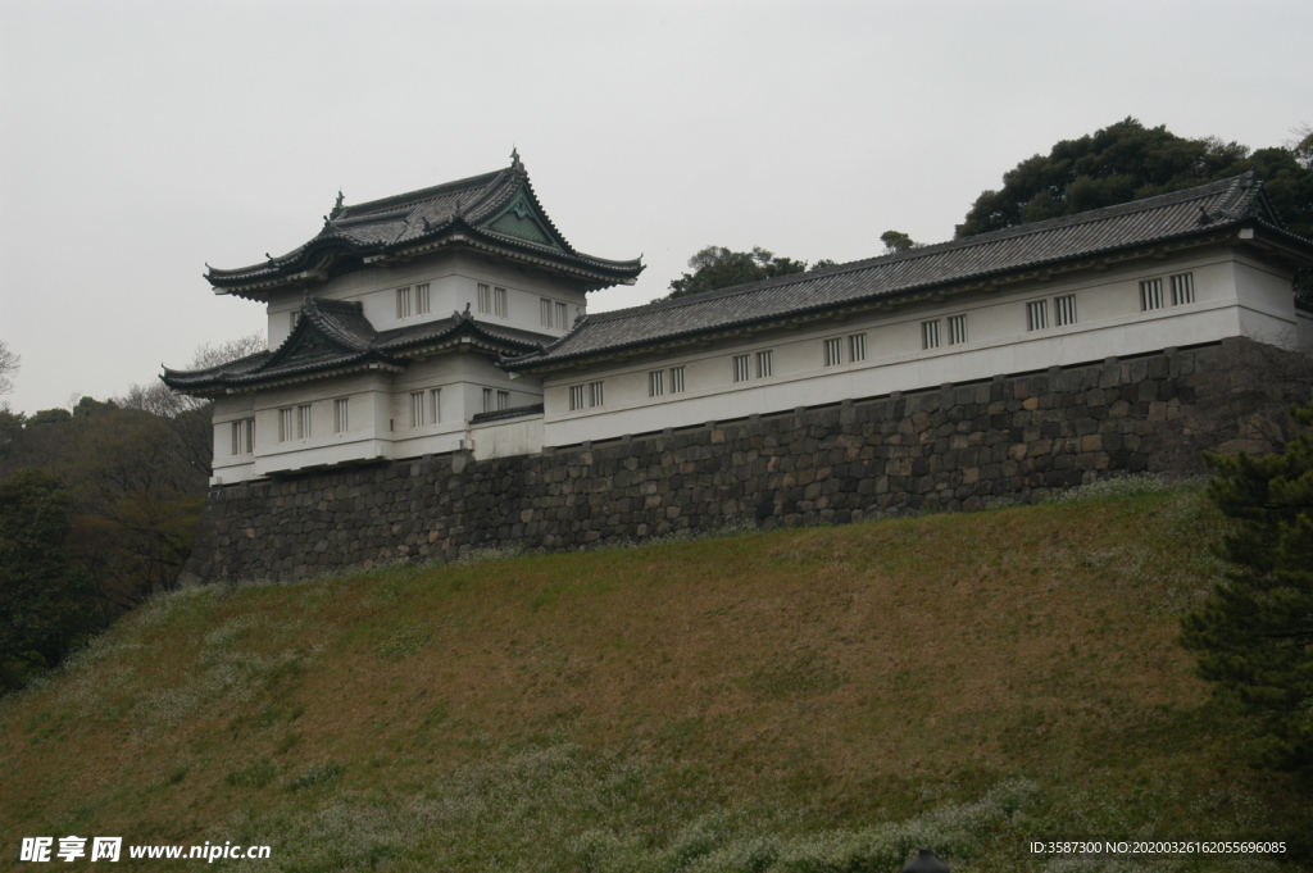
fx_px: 1913
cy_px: 436
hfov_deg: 37.9
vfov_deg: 25.7
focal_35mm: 52
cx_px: 656
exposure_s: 1/250
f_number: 8
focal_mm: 35
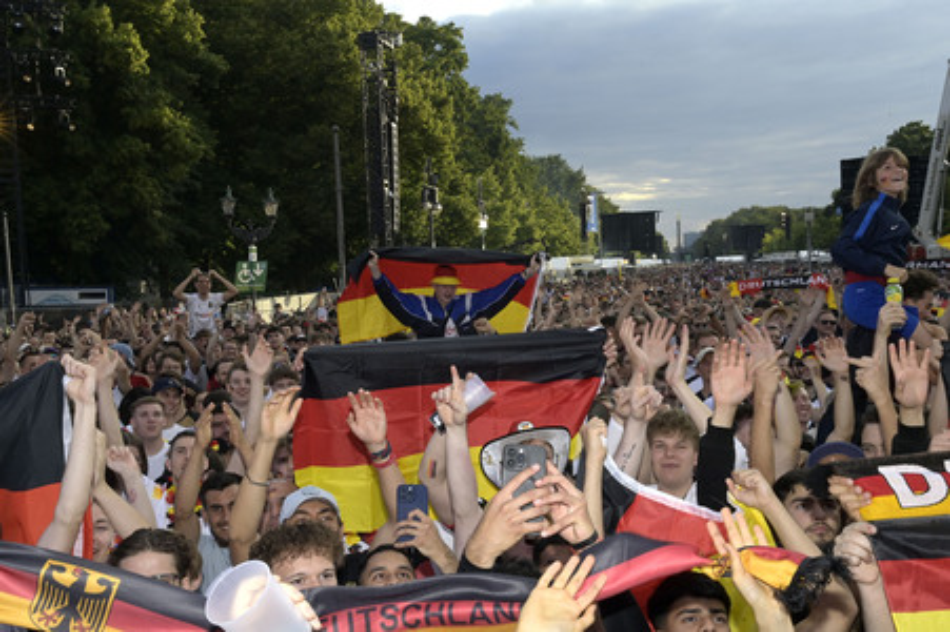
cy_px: 316
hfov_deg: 39.6
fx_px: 1318
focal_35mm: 50
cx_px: 475
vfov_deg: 27.0
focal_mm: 50
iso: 1000
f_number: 20
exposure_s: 1/160
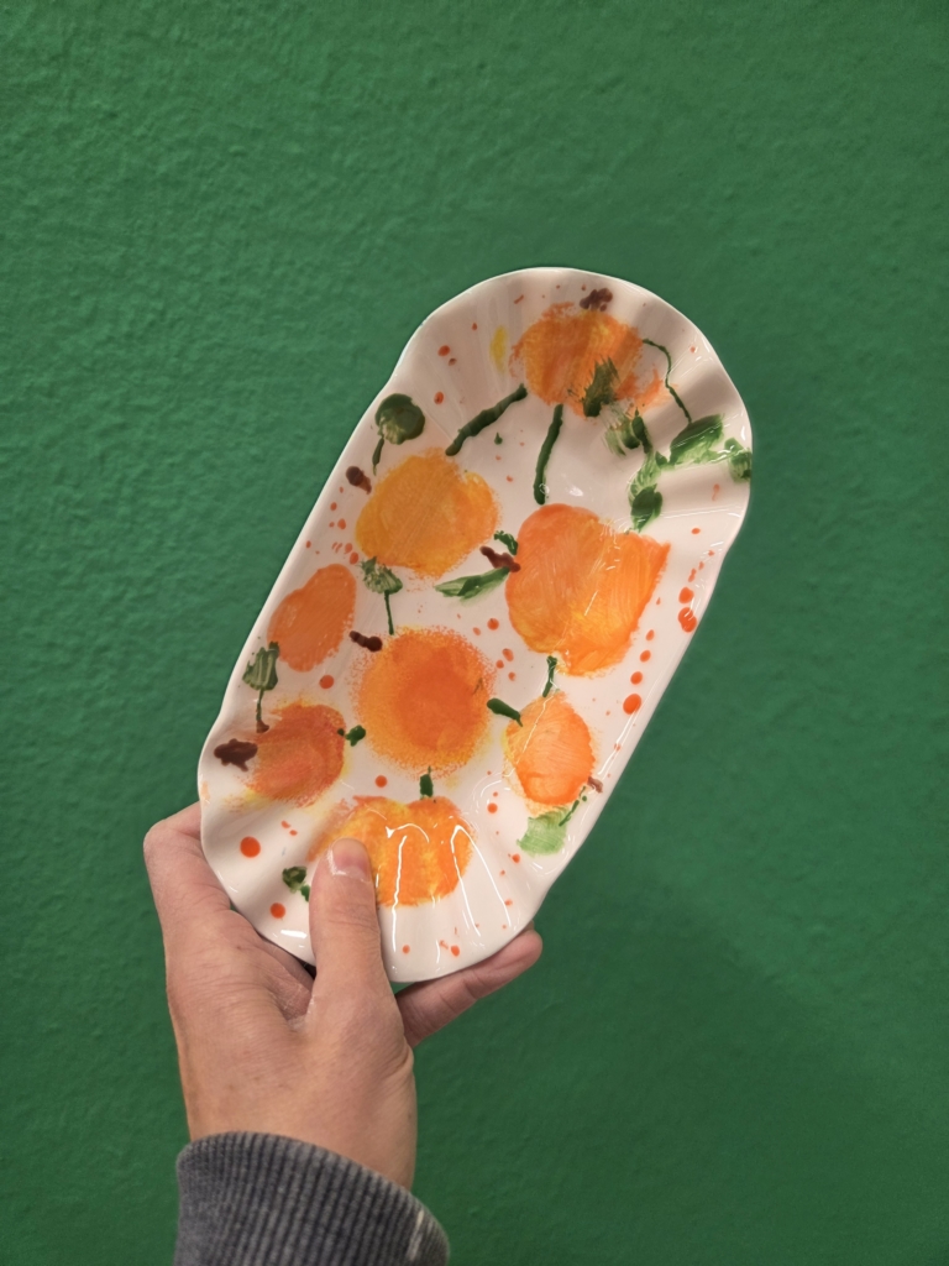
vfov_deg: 73.9
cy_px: 633
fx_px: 841
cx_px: 474
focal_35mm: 23
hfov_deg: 58.9
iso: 160
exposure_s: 1/100
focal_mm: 5.4
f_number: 1.8
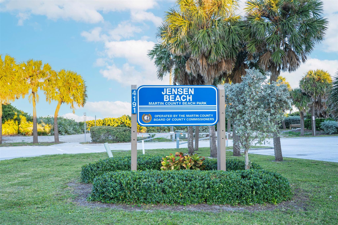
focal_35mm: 41
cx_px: 169
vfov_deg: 32.6
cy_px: 112
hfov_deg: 47.4
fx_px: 385
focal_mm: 41
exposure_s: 1/80
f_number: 4.5
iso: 100
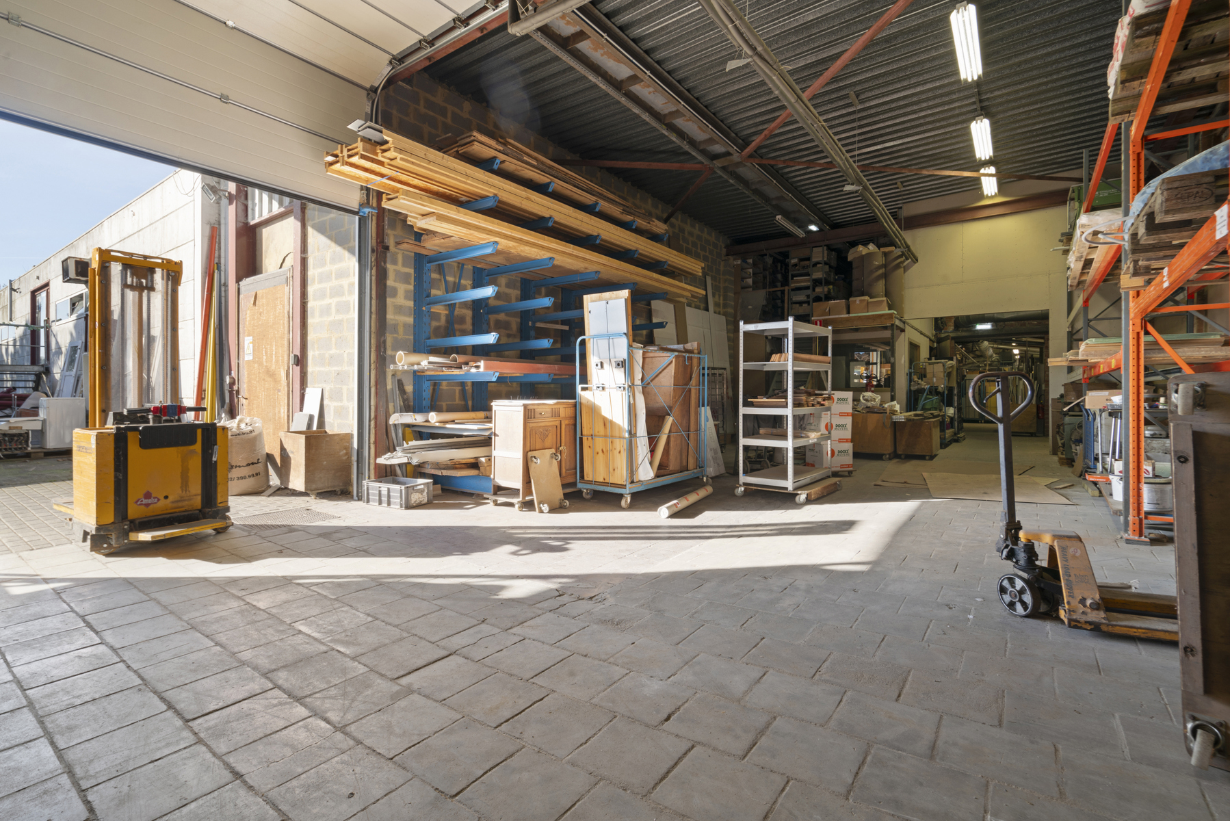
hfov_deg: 96.7
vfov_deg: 73.8
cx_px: 615
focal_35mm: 16
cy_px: 410
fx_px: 547
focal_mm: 16
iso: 250
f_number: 11
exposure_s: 1/2
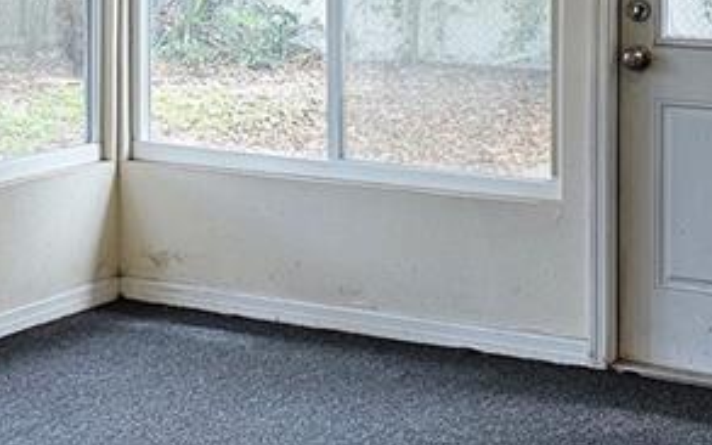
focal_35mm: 100
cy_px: -34
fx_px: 1940
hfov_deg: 20.3
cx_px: 56
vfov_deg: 12.9
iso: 50
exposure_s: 1/120
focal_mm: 6.3
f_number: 1.7
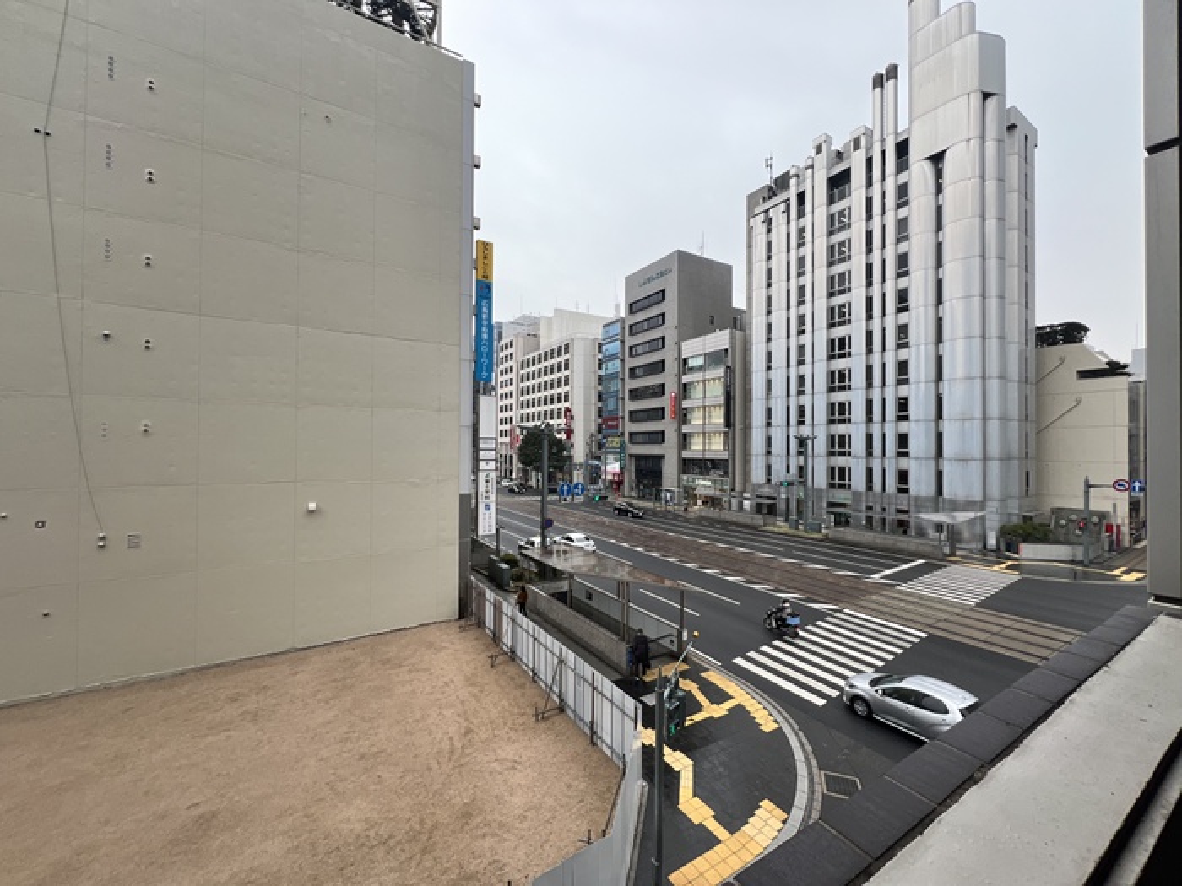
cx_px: 591
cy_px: 443
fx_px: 444
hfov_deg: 106.2
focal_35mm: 13
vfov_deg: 89.9
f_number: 1.8
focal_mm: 1.57
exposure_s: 1/236
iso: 32
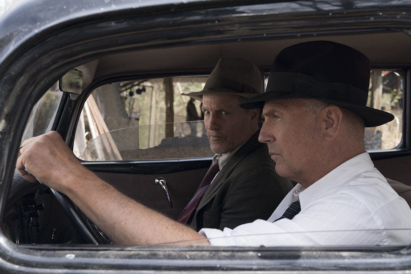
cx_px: 206
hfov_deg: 44.5
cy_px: 137
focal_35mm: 44
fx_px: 502
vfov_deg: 30.5
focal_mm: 44
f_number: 6.3
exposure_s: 1/250
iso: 500
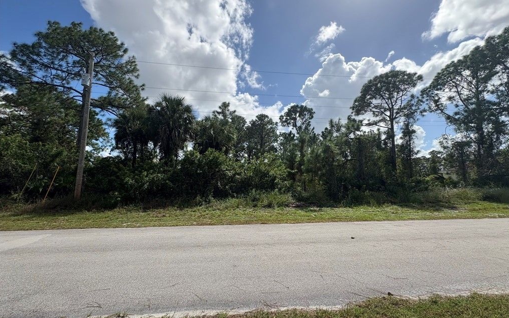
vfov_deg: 74.8
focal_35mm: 15
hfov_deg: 101.5
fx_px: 208
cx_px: 256
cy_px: 161
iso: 64
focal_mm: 2.22
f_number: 2.2
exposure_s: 1/2494
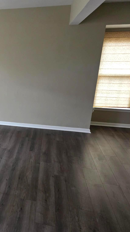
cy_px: 118
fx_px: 208
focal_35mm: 34
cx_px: -20
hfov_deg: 30.2
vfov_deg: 58.0
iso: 400
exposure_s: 1/120
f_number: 1.7
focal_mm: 6.3
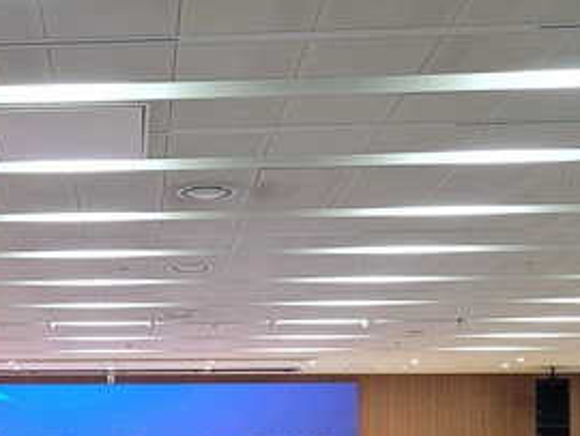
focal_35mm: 75
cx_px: 56
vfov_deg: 19.1
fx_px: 1258
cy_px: 437
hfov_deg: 25.2
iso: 320
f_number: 1.8
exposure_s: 1/120
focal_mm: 5.4
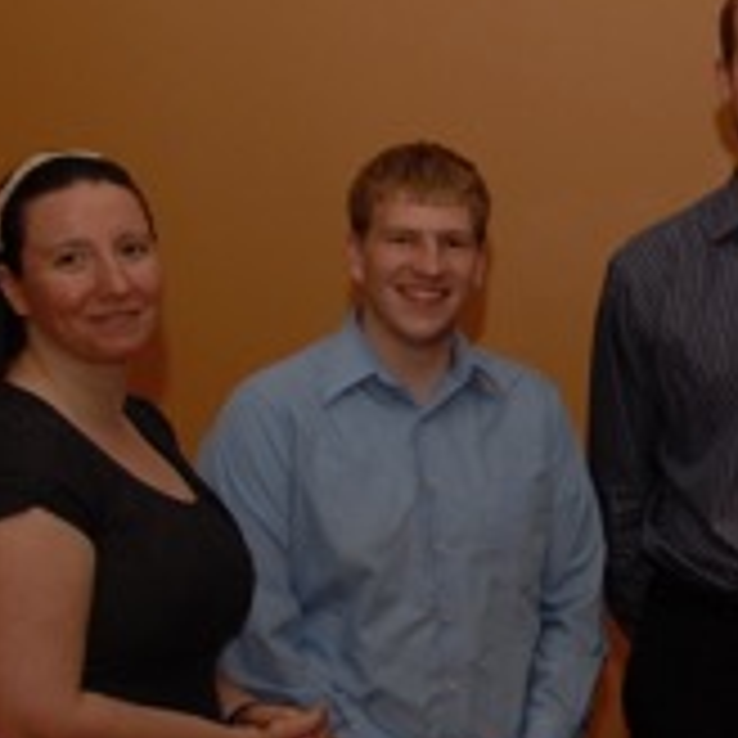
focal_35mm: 99
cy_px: 421
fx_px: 2391
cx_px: 828
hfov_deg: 16.9
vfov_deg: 17.5
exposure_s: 1/60
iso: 400
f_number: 7.1
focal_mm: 29
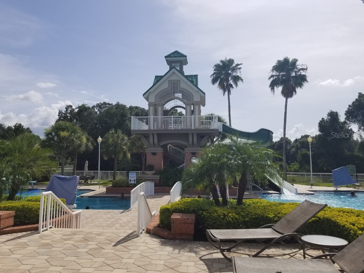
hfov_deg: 65.3
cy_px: 135
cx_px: 177
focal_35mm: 27
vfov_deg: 51.4
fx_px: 284
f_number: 1.7
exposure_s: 1/5280
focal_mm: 4.25
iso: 50
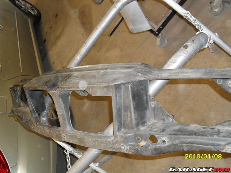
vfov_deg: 40.7
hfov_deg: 52.6
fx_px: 234
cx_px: 116
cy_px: 86
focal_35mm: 35
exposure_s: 1/45
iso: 200
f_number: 3.2
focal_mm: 6.3
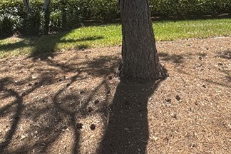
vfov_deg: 26.0
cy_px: -32
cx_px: 125
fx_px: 295
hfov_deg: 42.7
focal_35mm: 46
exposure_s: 1/657
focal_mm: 2.22
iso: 40
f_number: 2.2
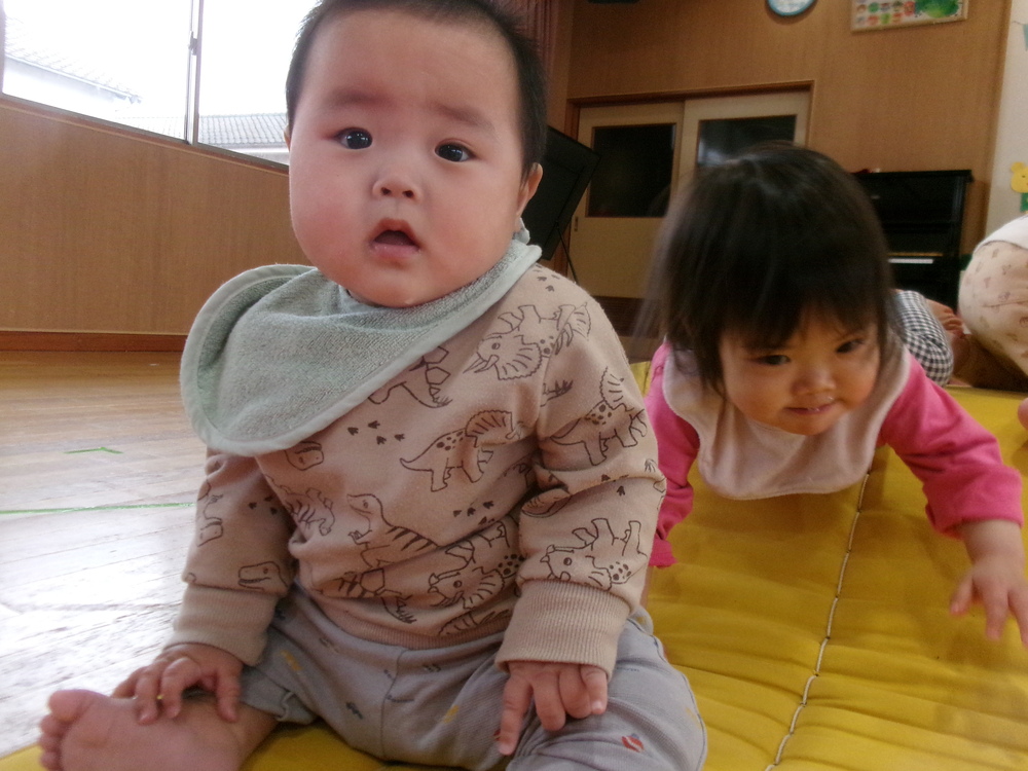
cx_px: 514
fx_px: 832
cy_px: 386
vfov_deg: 49.7
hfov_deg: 63.4
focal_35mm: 28
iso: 555
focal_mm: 5.1
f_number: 3.9
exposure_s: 1/125
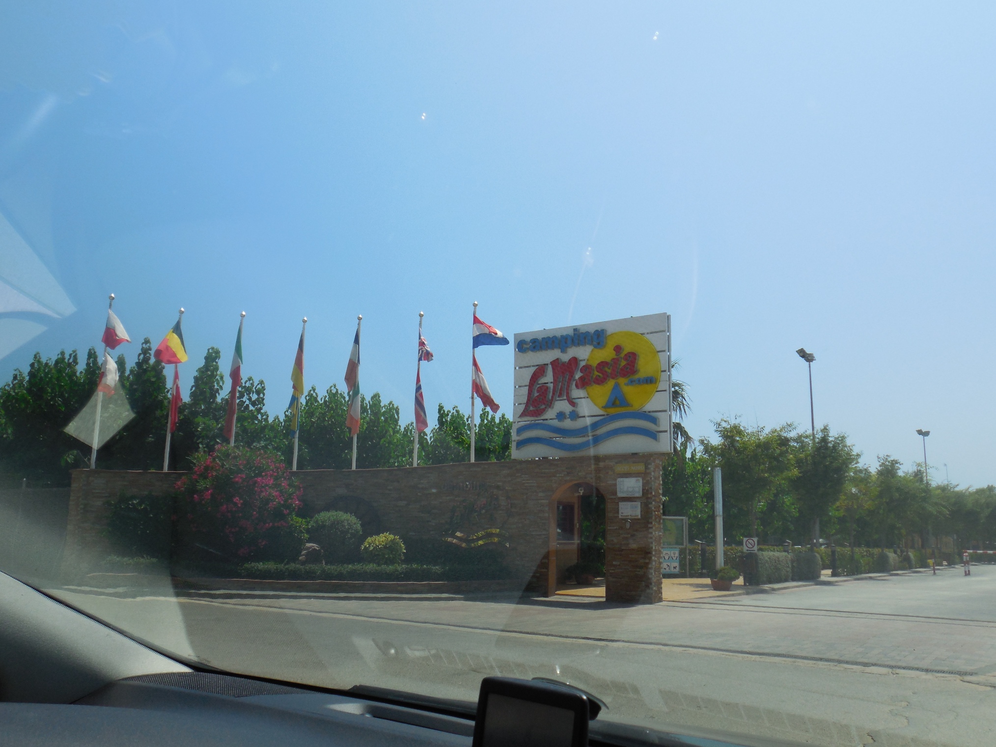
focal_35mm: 30
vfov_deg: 46.8
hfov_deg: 60.0
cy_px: 374
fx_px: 863
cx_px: 498
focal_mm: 5.3
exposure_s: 1/1600
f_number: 3.8
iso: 125
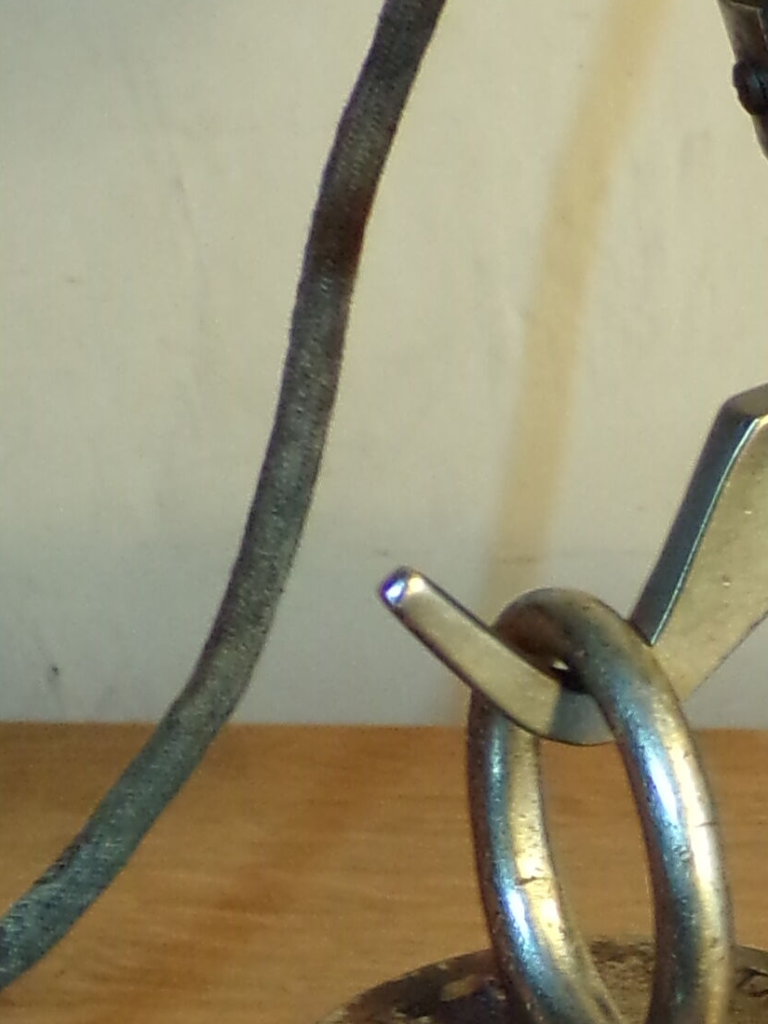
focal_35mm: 134
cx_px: 1487
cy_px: 853
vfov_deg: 14.6
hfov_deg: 10.3
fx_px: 3964
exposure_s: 1/34
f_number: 3.2
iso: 200
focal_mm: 5.8
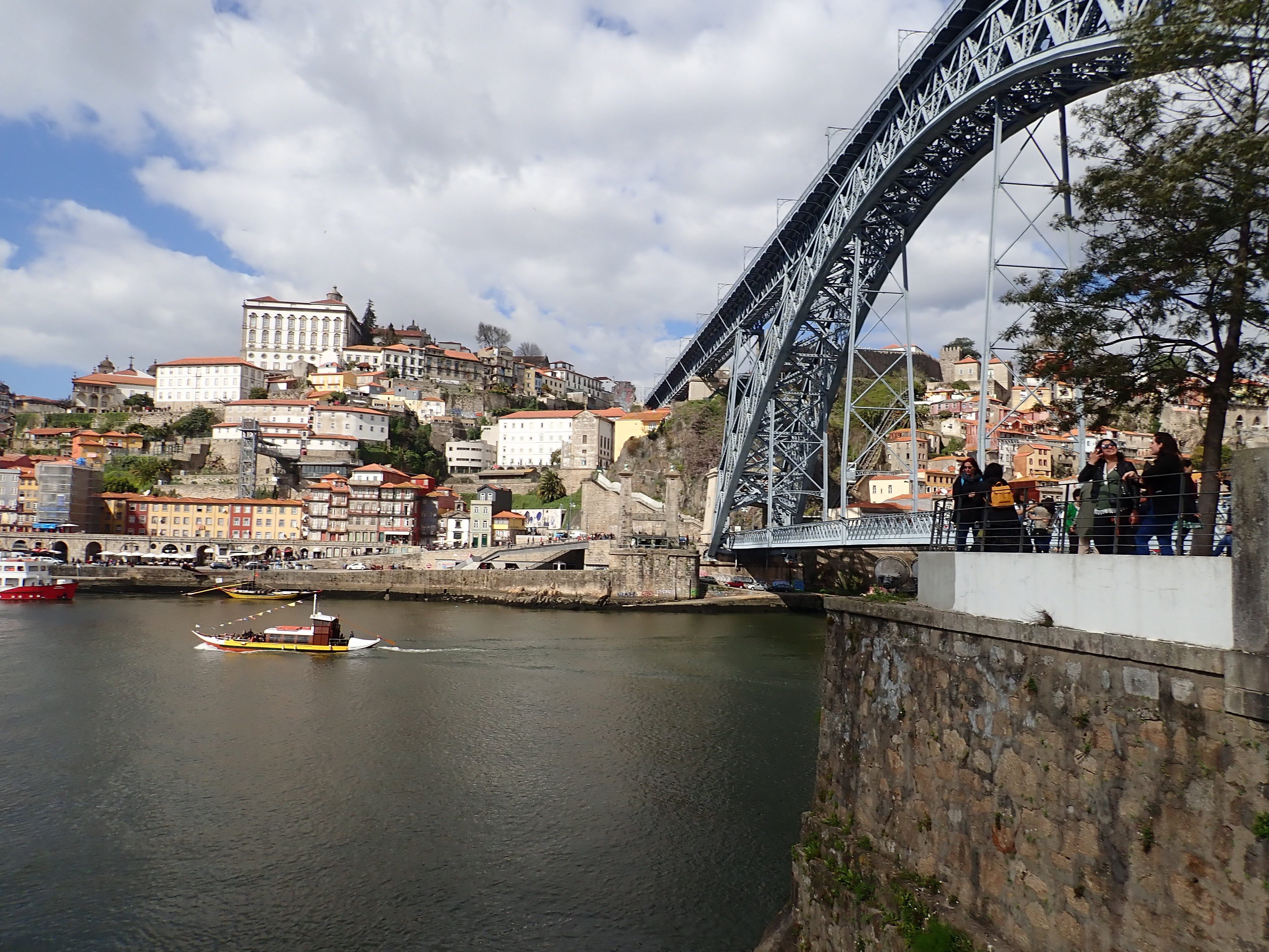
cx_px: 634
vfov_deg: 54.9
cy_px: 476
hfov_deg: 69.4
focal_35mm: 25
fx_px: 916
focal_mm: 4.5
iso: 100
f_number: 8
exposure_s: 1/250
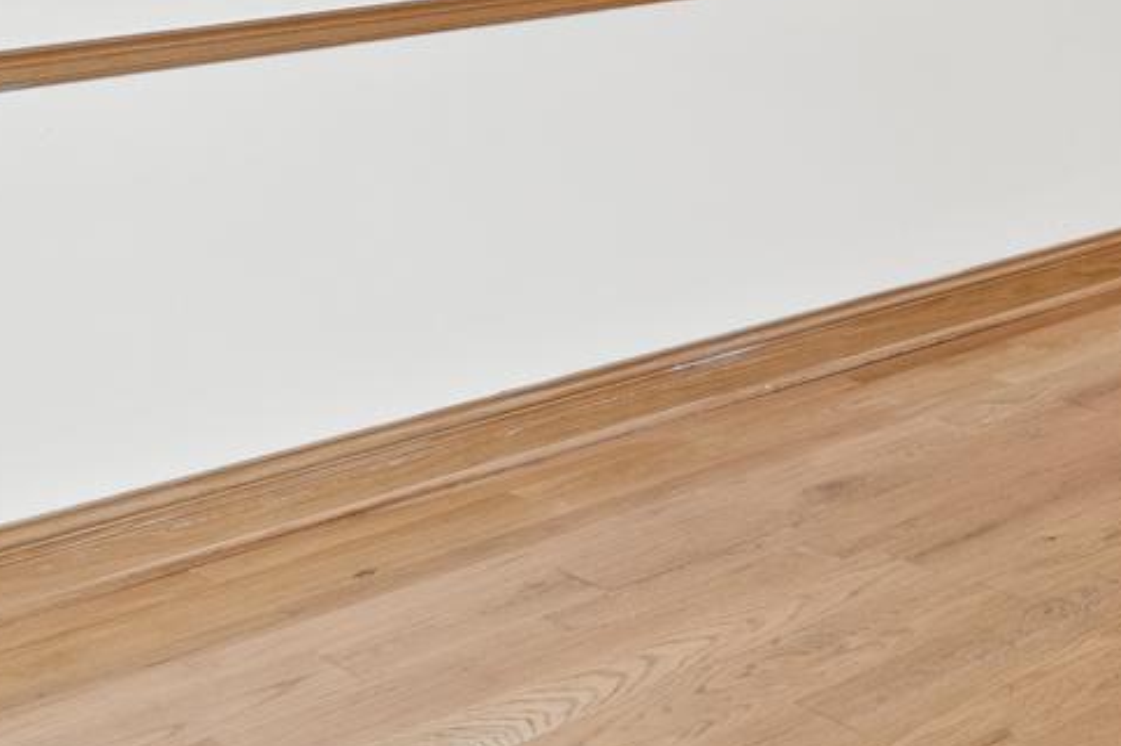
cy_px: -313
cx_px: 1565
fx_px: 2117
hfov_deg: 24.6
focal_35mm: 68
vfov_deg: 18.2
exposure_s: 1/6
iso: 400
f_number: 5.6
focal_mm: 16
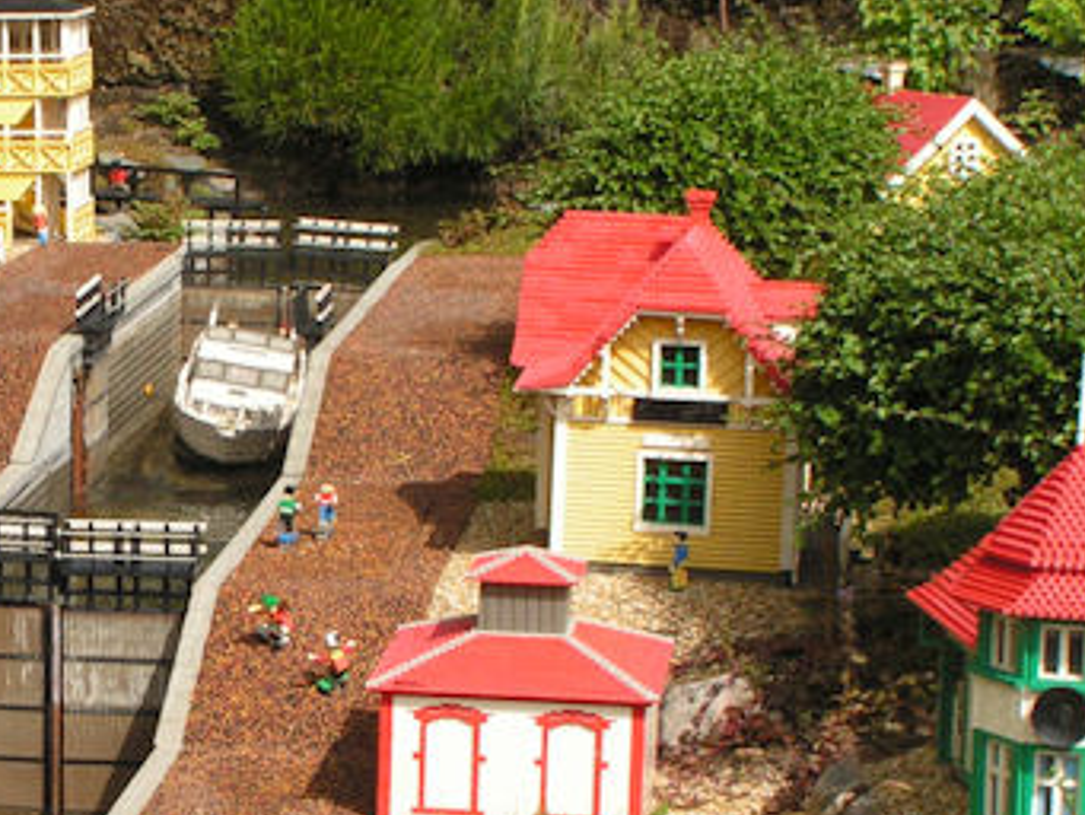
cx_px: 73
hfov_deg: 14.5
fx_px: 4202
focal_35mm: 134
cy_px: 479
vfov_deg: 11.1
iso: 50
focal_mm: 11.1
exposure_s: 1/160
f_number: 6.3
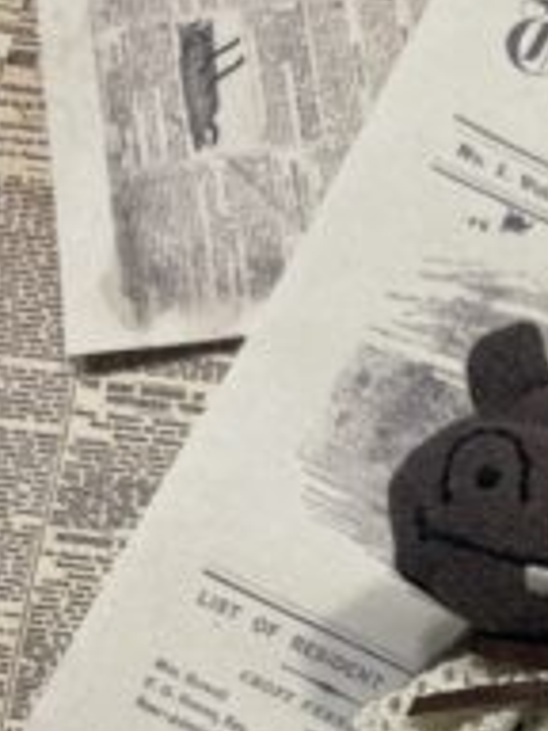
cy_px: 662
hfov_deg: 26.3
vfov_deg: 34.7
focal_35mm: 52
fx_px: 1098
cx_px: 567
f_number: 1.6
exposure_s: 1/100
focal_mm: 5.1
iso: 125
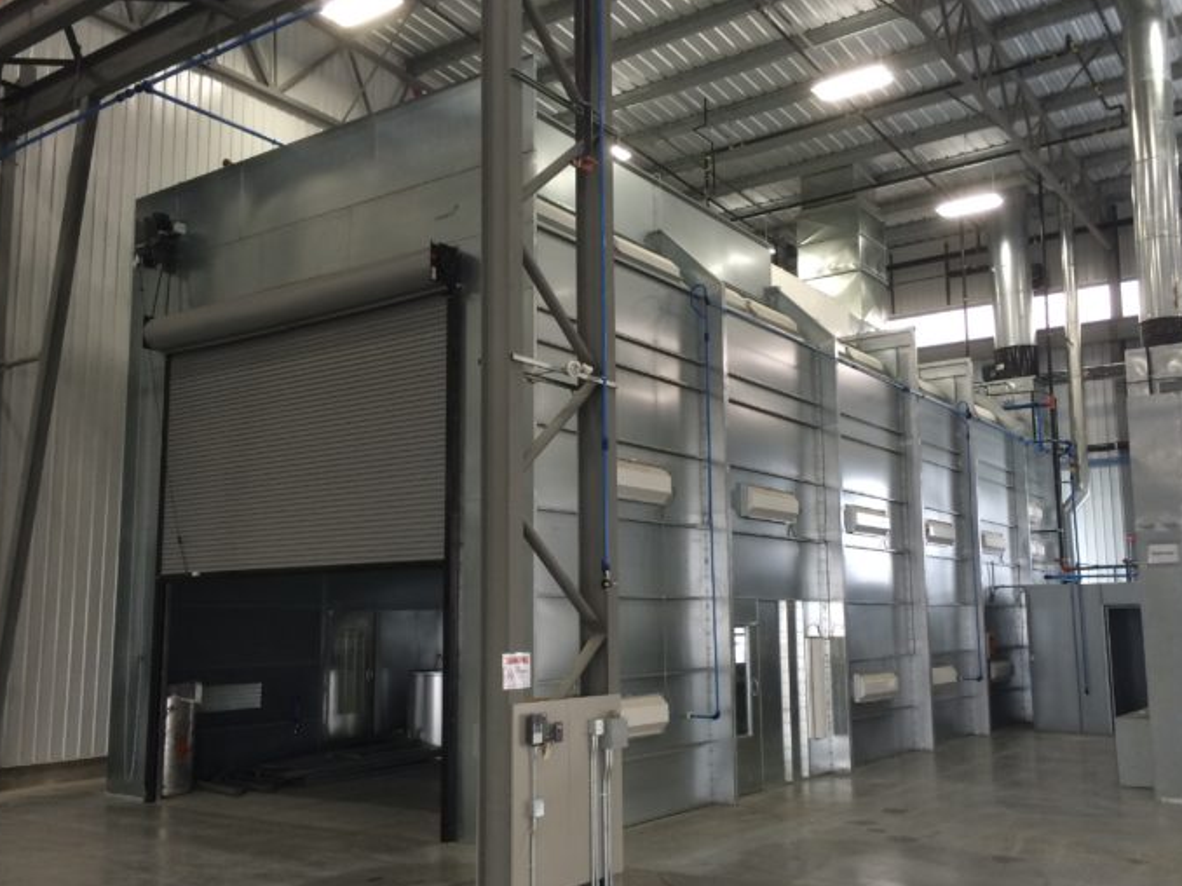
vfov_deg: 41.7
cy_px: 473
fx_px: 1161
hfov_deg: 54.0
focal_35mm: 34
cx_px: 588
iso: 40
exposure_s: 1/30
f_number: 2.2
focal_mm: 4.12
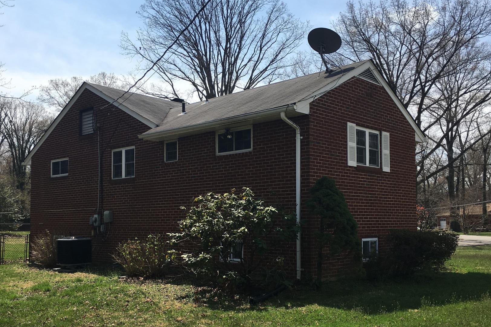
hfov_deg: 50.7
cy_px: 198
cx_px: 227
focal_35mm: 38
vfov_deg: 34.9
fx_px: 518
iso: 25
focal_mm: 4.15
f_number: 2.2
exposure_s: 1/1972
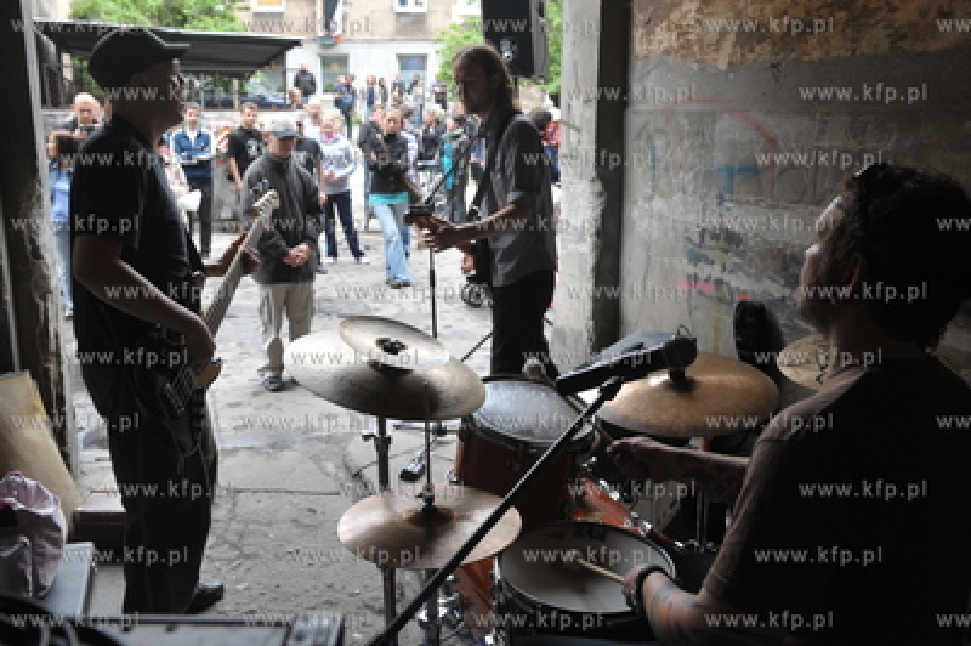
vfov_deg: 41.0
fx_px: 862
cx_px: 486
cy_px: 323
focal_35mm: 32
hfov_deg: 58.8
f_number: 5.6
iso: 800
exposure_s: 1/200
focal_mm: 32
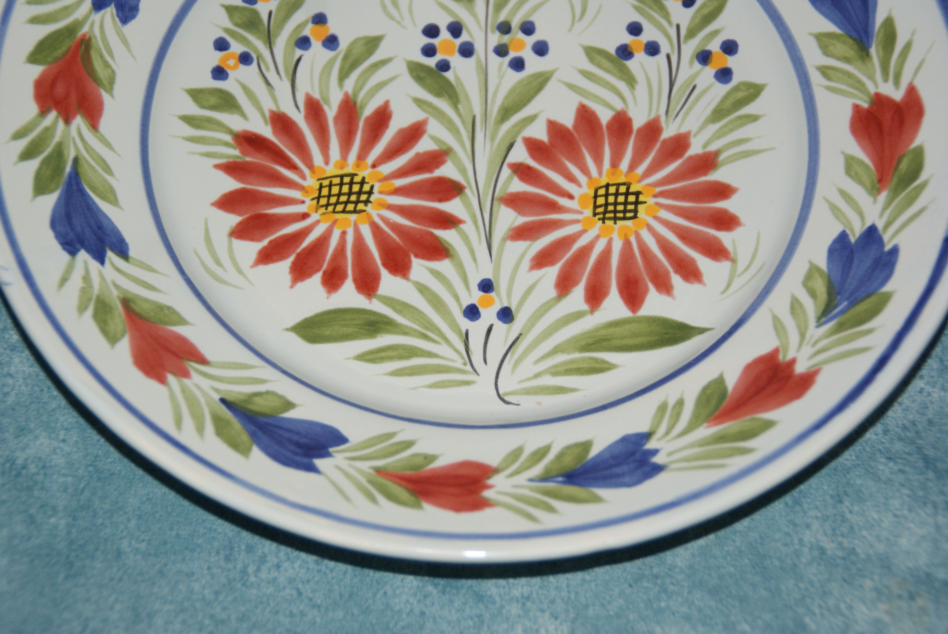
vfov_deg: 13.1
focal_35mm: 105
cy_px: 317
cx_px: 474
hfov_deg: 19.4
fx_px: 2768
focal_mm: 70
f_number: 5.6
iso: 400
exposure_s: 1/100
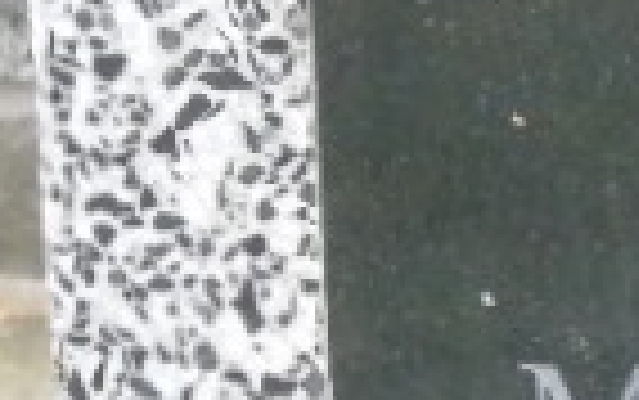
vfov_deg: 1.7
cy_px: 553
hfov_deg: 2.7
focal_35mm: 773
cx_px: 1418
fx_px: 13472
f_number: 4.9
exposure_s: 1/60
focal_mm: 29
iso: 800
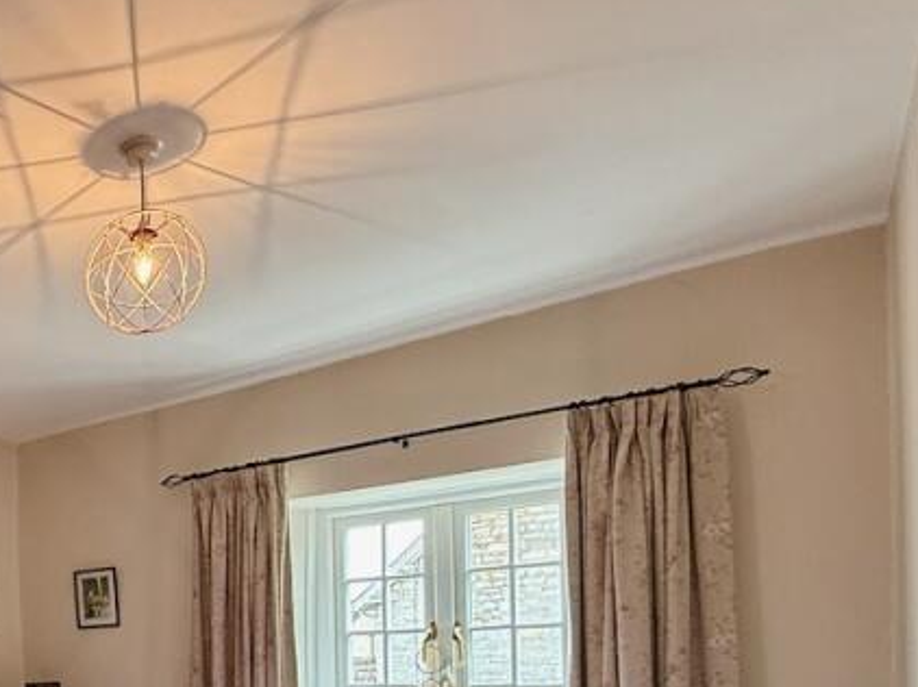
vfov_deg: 37.7
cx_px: -50
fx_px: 901
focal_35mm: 34
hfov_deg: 43.9
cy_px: 672
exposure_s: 1/100
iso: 200
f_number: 2.2
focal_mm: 2.22
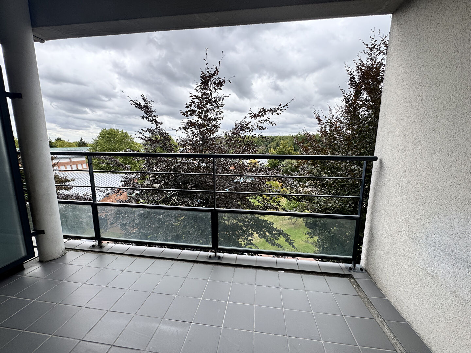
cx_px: 236
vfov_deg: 85.7
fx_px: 190
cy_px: 176
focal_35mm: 14
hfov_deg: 102.1
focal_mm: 2.22
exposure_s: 1/296
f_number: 2.2
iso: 40
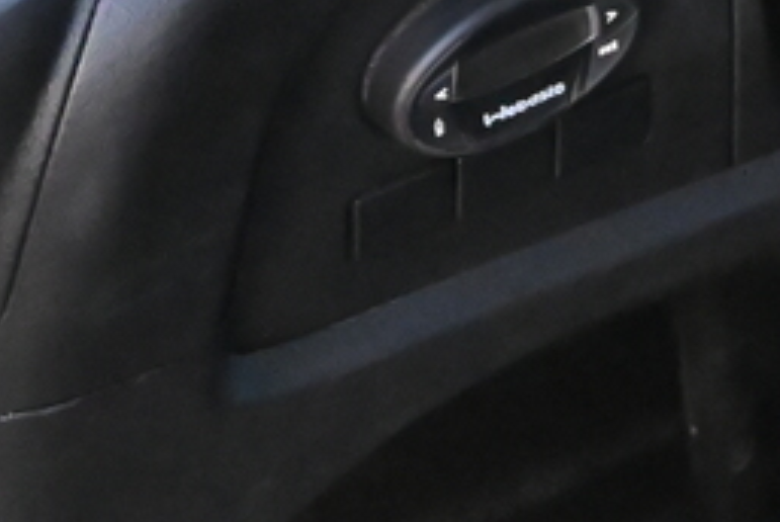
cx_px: 1760
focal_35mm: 175
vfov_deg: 7.3
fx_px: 3790
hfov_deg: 10.4
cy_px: -777
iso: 6400
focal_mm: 18.5
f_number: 5.6
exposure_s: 1/640
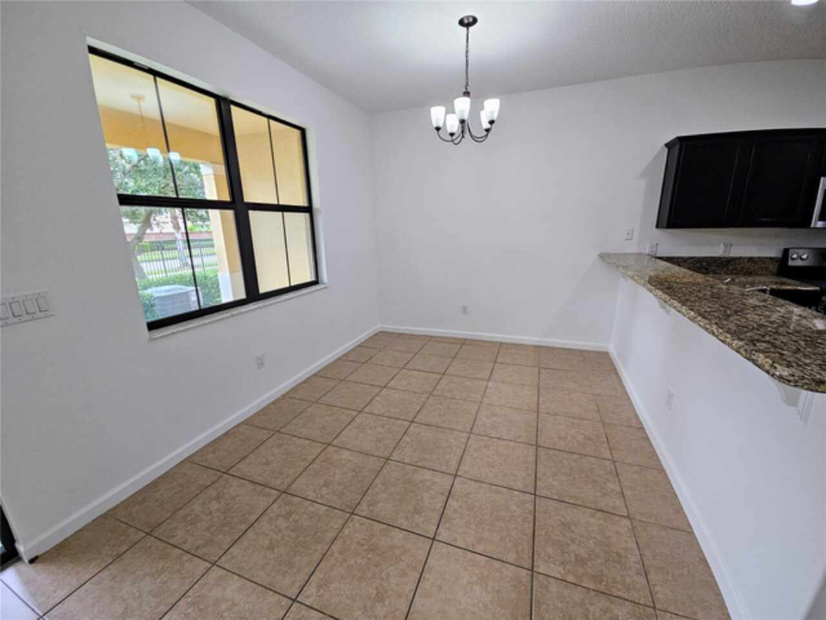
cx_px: 413
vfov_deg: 89.9
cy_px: 310
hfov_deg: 106.2
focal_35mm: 13
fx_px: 310
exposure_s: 1/60
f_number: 2.2
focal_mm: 2.2
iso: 100
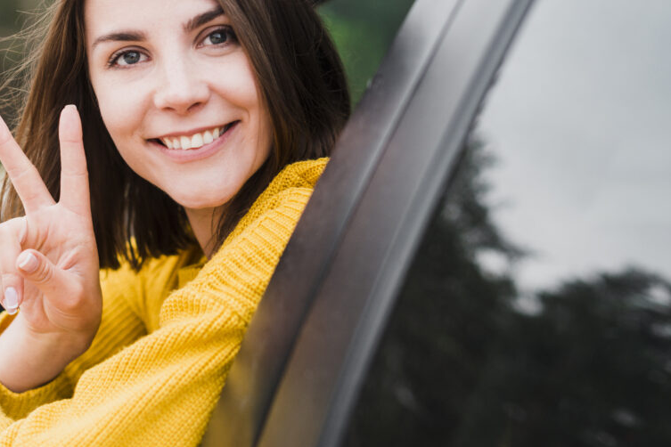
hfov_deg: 29.5
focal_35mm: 68
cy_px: 154
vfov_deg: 20.0
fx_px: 1267
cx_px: 249
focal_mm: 50
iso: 250
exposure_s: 1/400
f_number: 2.5
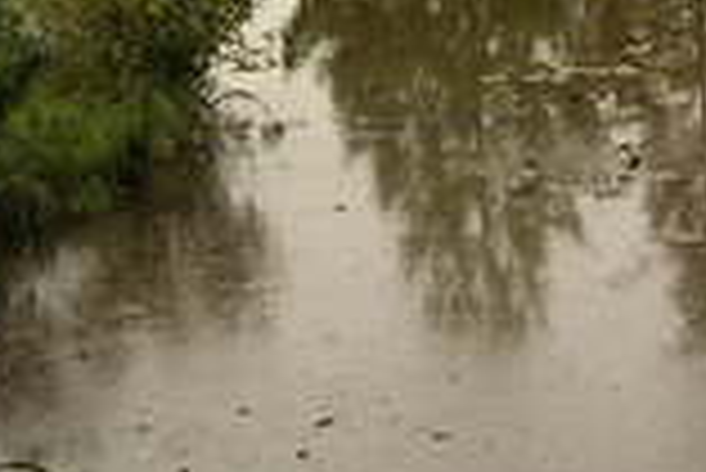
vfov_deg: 11.1
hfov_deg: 16.4
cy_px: -155
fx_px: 2375
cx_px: 773
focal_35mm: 121
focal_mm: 25
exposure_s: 1/125
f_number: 5.6
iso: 100
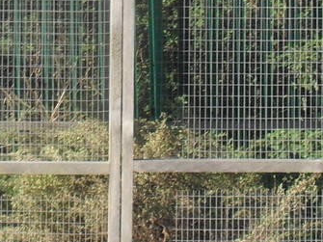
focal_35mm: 167
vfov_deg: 8.8
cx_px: 147
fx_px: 1558
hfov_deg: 11.8
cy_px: -37
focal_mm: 6.3
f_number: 8.4
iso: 100
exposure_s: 1/125
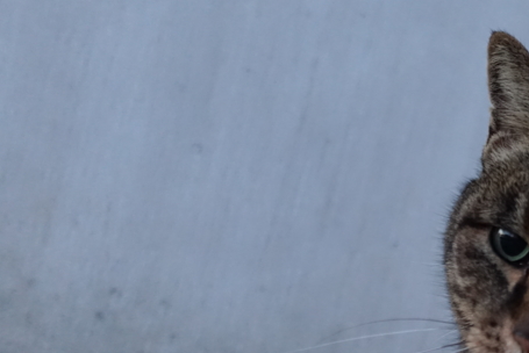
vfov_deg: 24.6
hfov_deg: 35.3
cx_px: 446
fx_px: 794
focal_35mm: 54
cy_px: 298
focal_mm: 8.8
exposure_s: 1/60
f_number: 1.8
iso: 1600
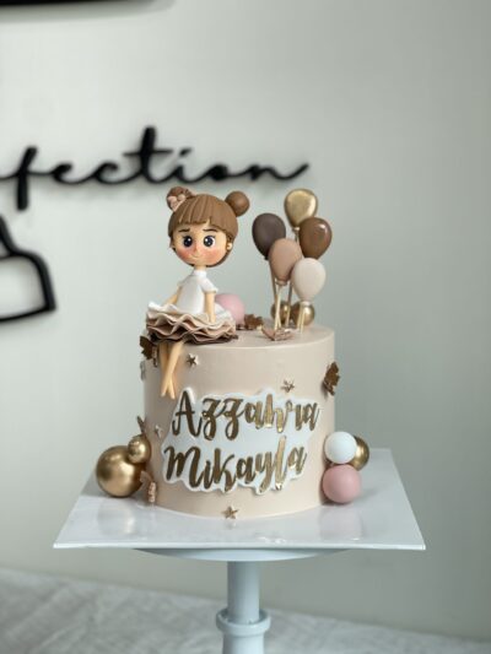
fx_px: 1210
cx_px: 246
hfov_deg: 22.9
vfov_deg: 30.3
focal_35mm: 64
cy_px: 327
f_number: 2.2
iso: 40
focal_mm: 7.5
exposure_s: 1/100
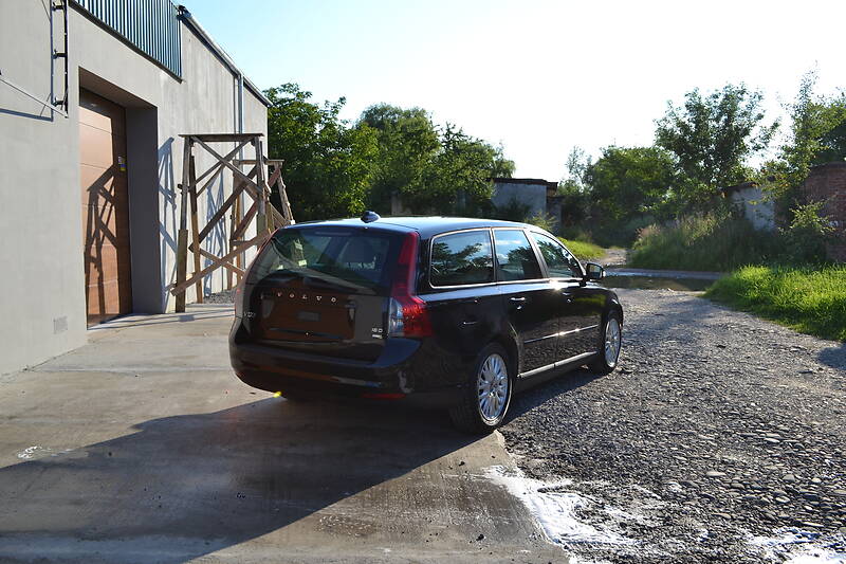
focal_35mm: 33
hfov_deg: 57.2
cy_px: 282
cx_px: 423
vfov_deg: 40.0
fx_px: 775
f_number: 7.1
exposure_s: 1/200
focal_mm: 22
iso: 100
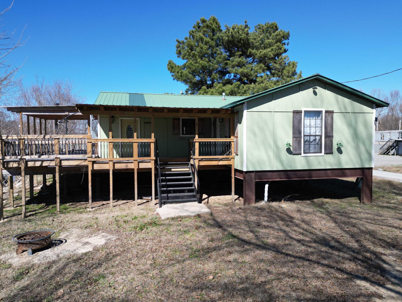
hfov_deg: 69.4
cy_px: 153
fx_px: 290
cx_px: 200
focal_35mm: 25
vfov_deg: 54.9
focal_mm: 6.72
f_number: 1.7
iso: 100
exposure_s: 1/125
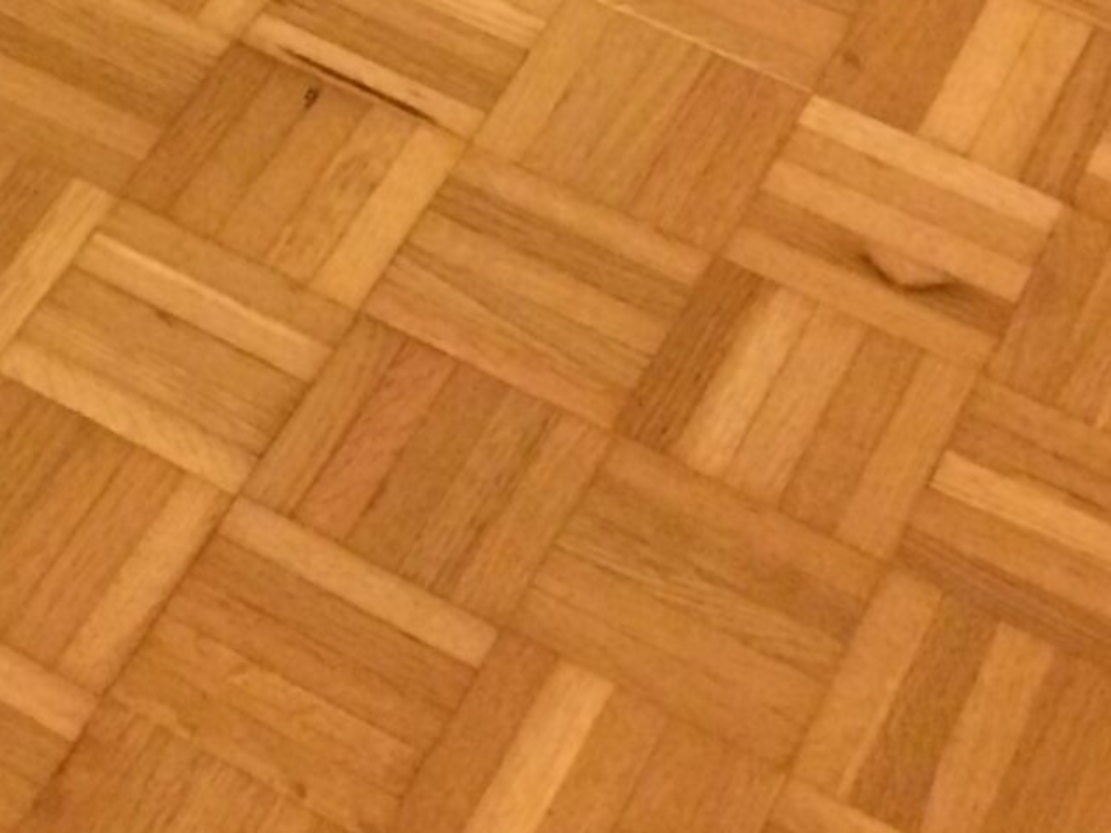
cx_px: -317
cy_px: -518
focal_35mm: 117
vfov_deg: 11.9
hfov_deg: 16.0
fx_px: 3754
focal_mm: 4.15
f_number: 2.2
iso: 320
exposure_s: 1/17
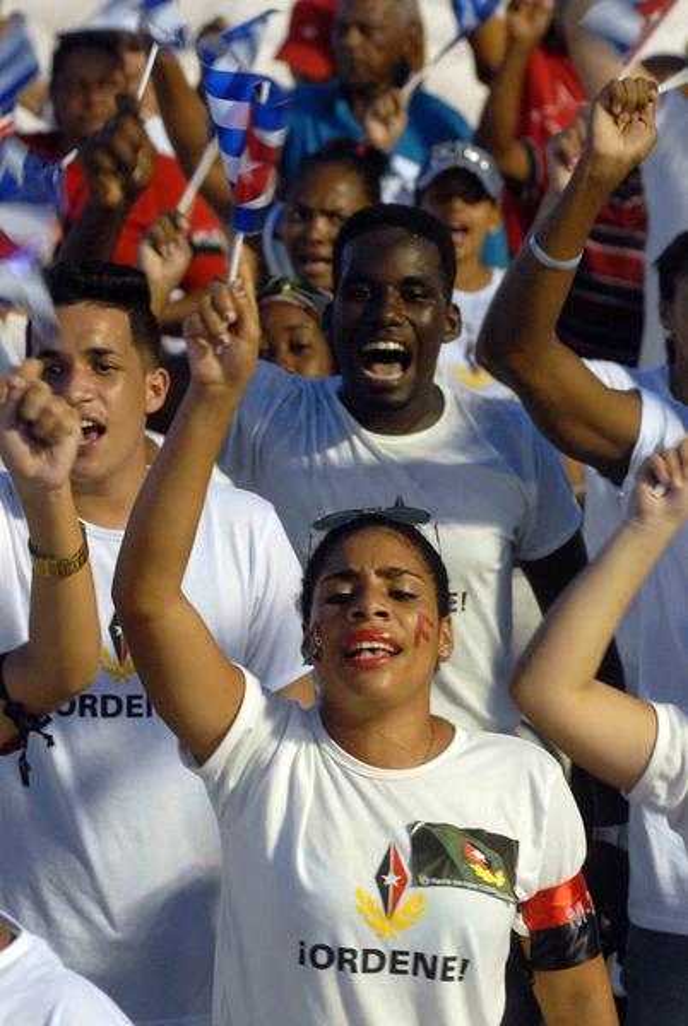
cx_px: 344
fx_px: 4285
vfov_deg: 13.7
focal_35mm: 150
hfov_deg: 9.2
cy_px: 513
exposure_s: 1/80
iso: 800
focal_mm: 100
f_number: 4.5
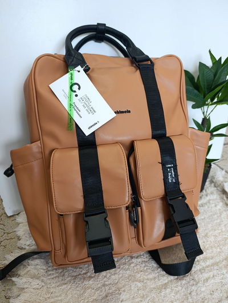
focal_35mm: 23
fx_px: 201
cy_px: 152
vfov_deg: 73.8
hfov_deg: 59.0
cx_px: 114
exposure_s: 1/100
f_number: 1.65
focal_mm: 6.11
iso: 307
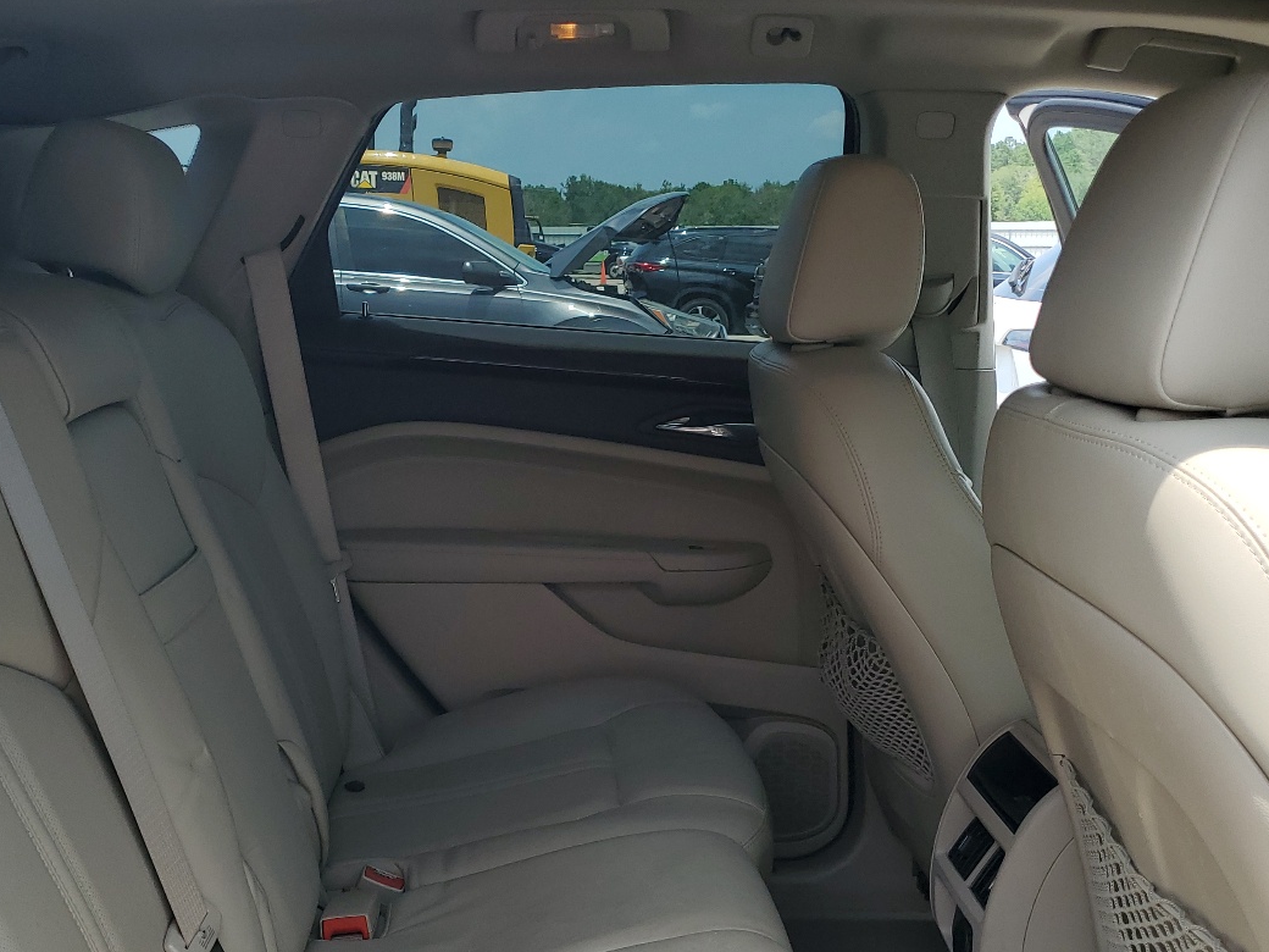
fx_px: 1466
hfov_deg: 46.7
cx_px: 575
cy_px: 669
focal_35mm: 40
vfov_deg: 35.4
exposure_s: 1/1667
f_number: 1.5
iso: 50
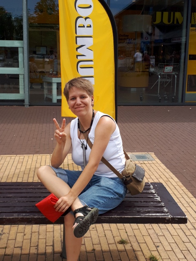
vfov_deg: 65.3
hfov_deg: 51.4
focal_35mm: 27
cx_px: 98
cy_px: 130
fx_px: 204
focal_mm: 3.6
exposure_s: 1/728
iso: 40
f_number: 1.9
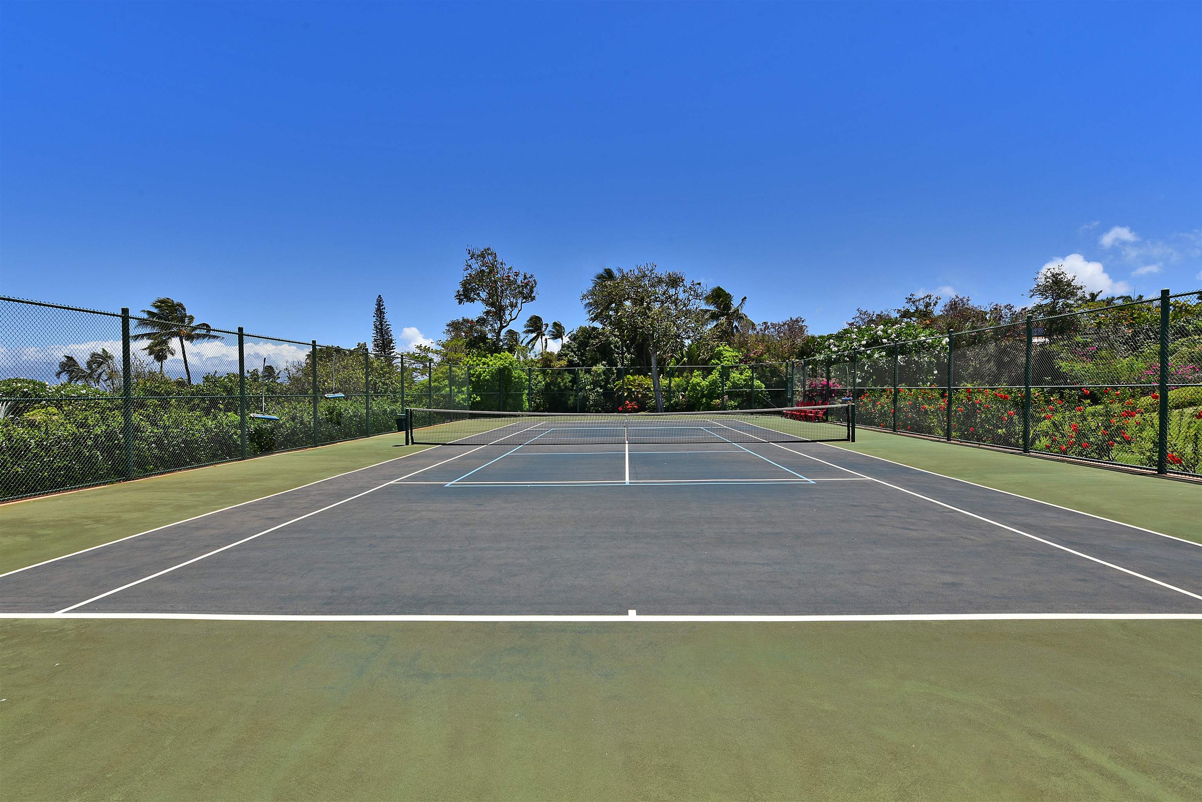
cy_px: 401
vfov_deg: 77.4
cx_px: 601
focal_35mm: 15
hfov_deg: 100.4
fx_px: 501
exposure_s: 1/200
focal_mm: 15
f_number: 13
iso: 100
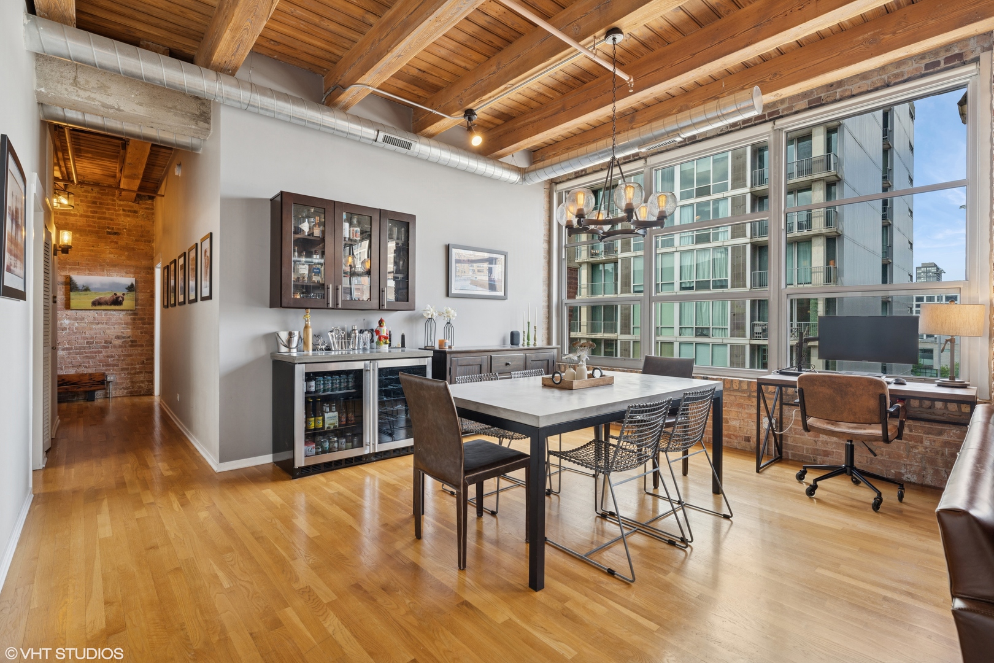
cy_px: 332
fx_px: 442
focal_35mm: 16
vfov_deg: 73.7
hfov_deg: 96.7
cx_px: 497
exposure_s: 1/50
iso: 320
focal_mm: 16
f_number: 8
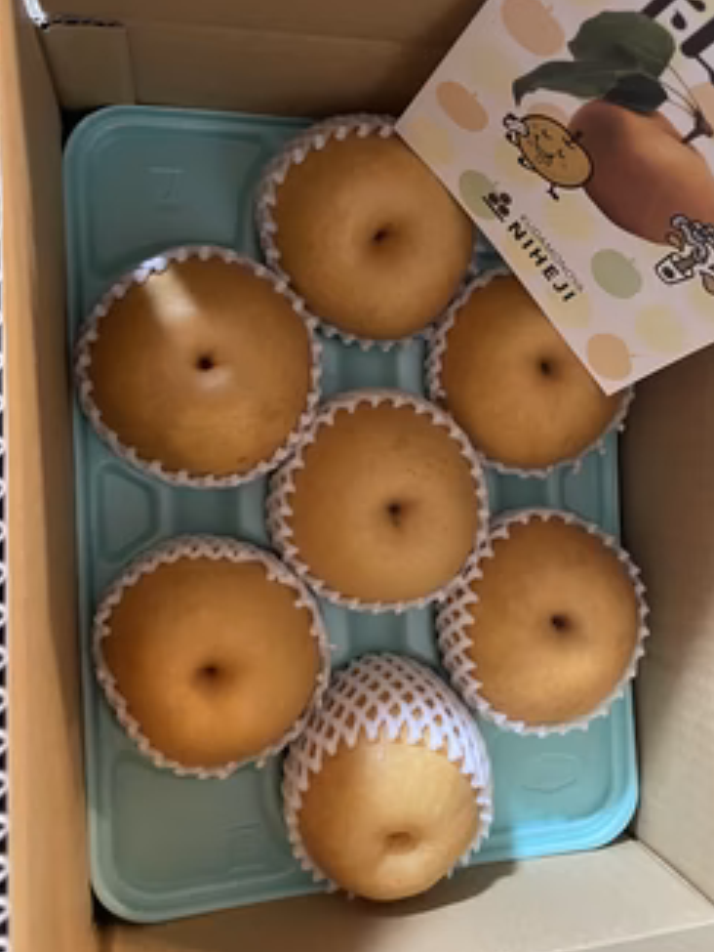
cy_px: 457
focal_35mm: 32
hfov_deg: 44.0
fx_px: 879
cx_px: 418
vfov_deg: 56.8
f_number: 1.6
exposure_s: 1/30
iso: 640
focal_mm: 4.2
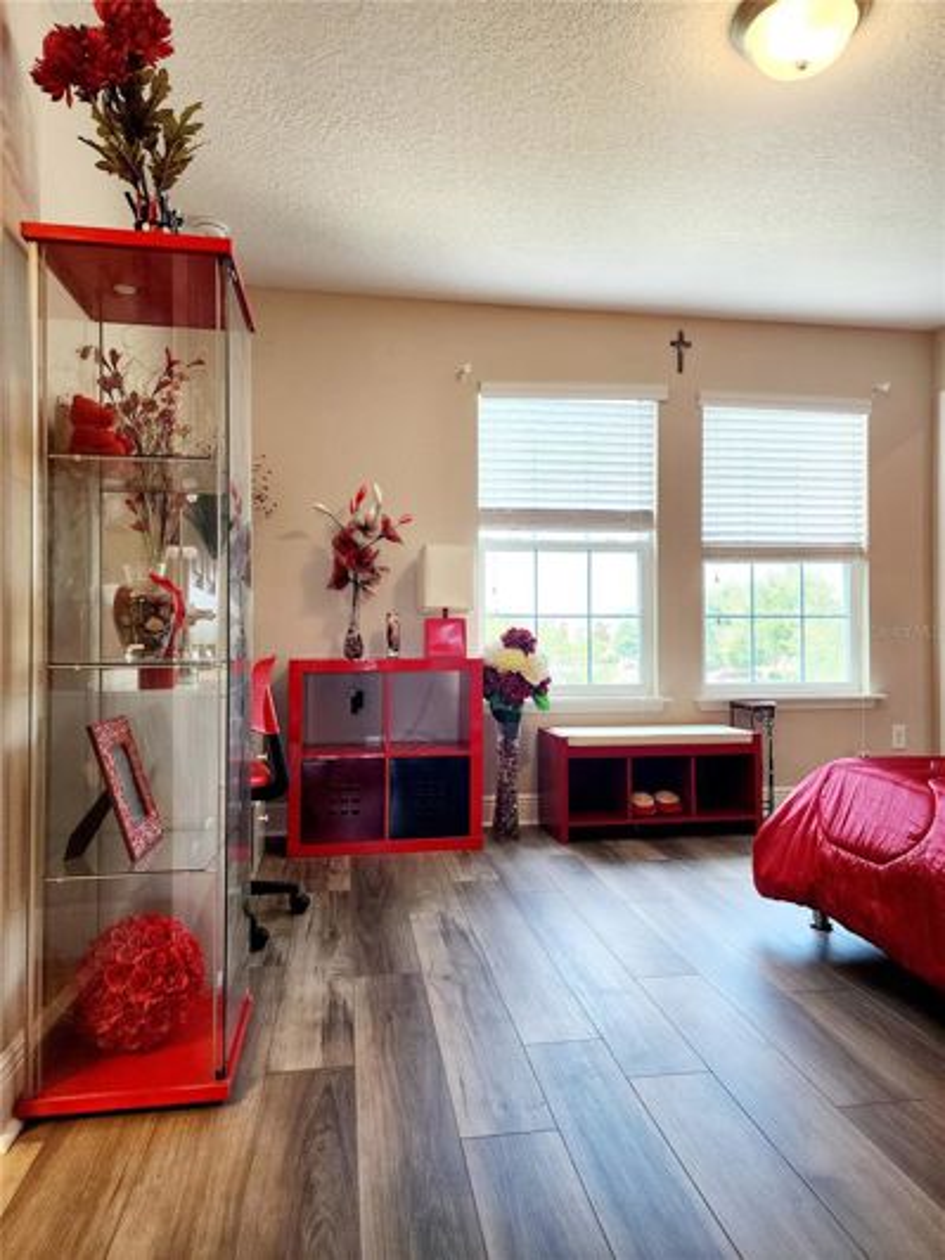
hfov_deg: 58.9
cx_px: 472
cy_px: 630
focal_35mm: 23
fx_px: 837
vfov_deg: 73.9
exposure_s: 1/120
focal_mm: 6.4
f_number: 1.8
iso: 200
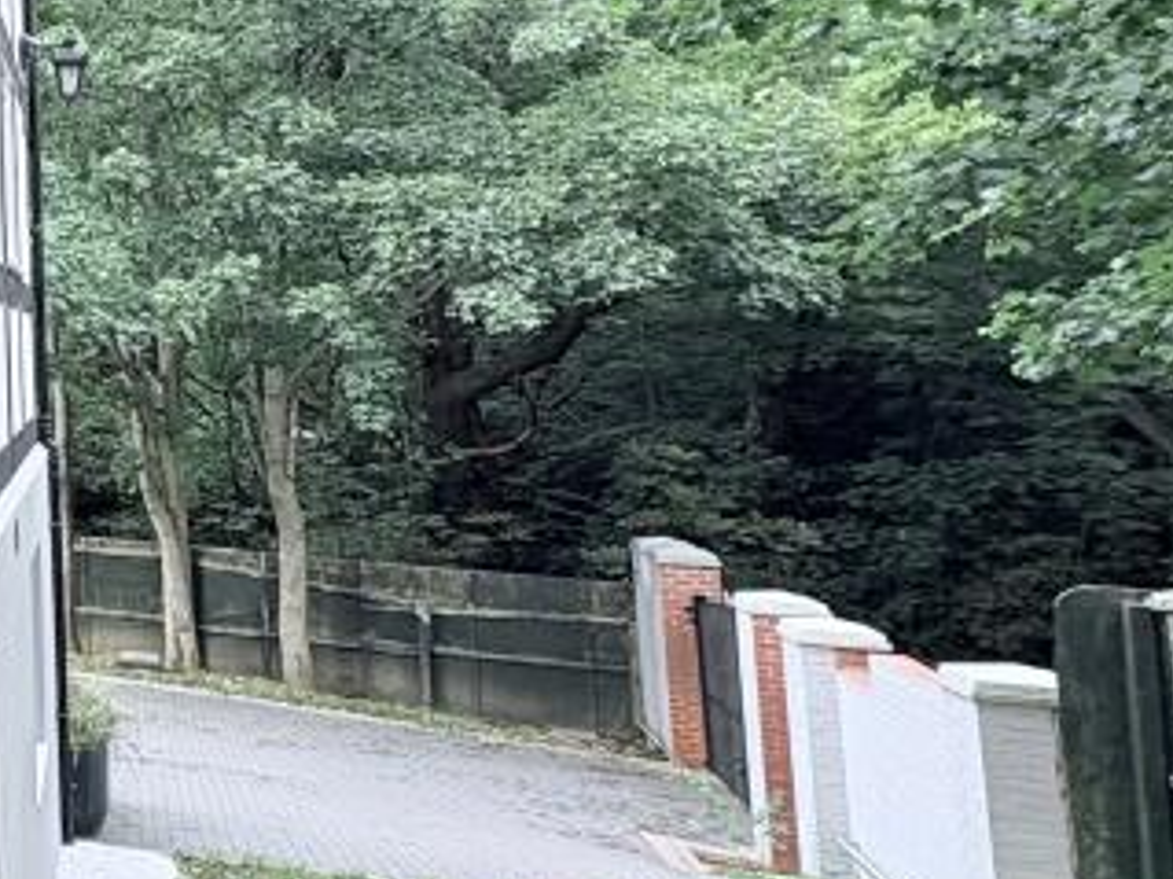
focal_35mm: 45
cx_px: -507
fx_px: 1524
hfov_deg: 29.4
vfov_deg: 31.3
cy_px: 166
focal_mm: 2.22
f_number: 2.2
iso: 80
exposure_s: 1/129
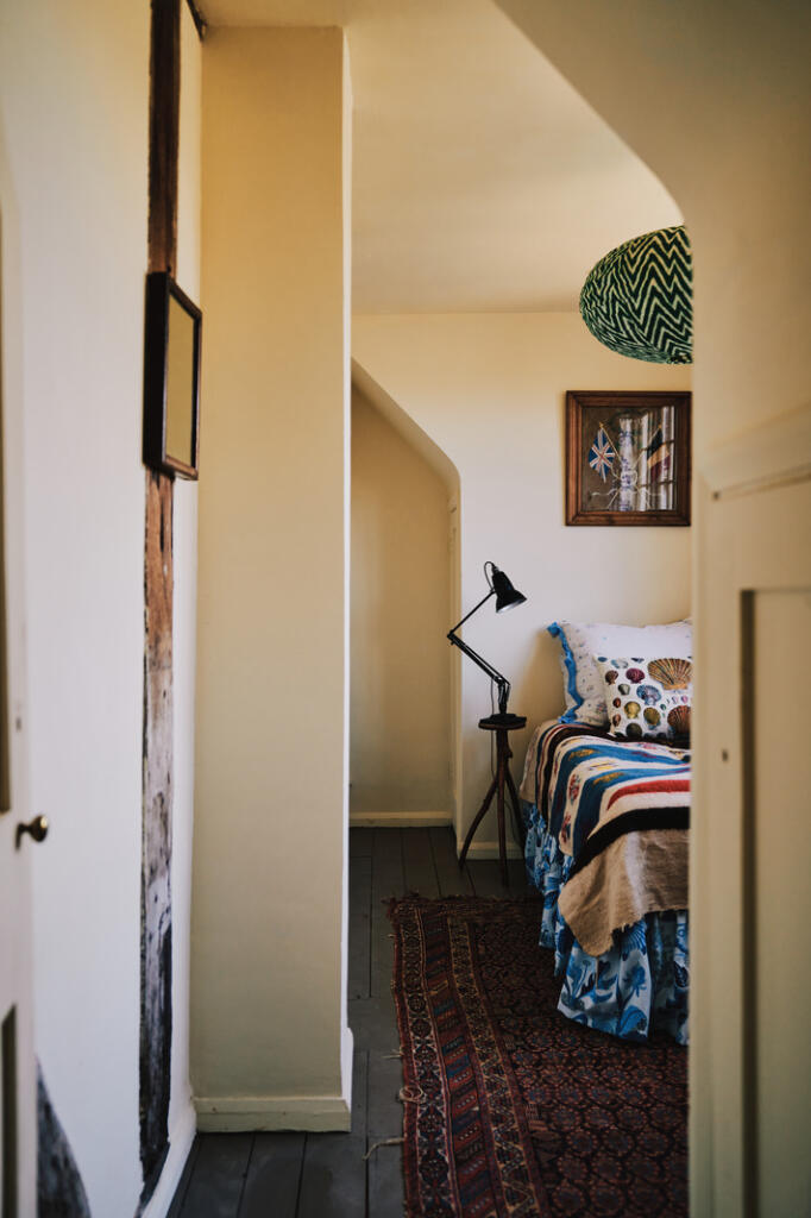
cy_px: 609
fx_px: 1048
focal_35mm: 31
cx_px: 406
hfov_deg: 42.3
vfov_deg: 60.3
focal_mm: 31
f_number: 2.8
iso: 320
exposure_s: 1/250
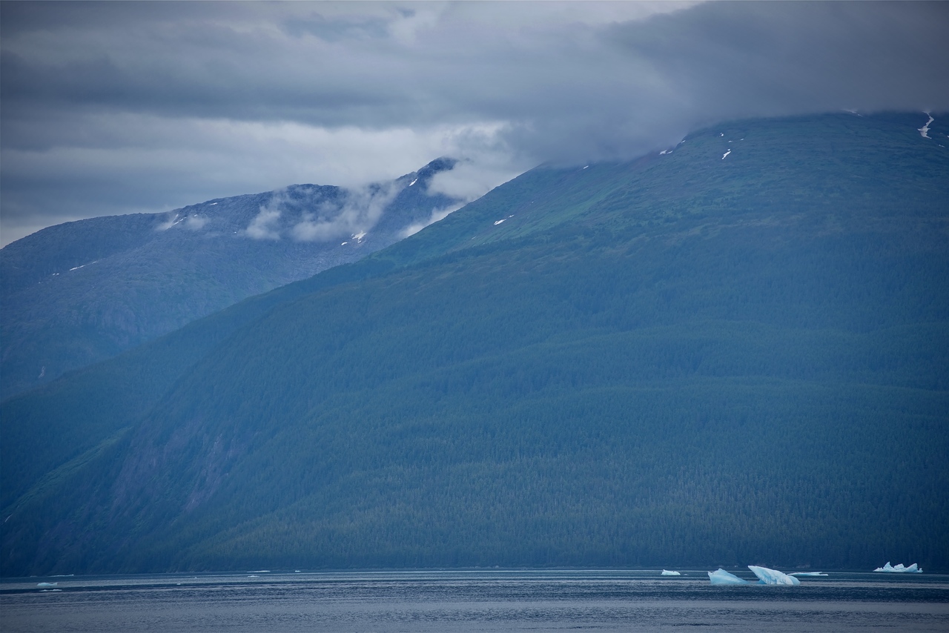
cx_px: 474
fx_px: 4350
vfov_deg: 8.3
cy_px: 316
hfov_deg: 12.4
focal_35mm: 165
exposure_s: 1/400
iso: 110
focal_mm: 165
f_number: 5
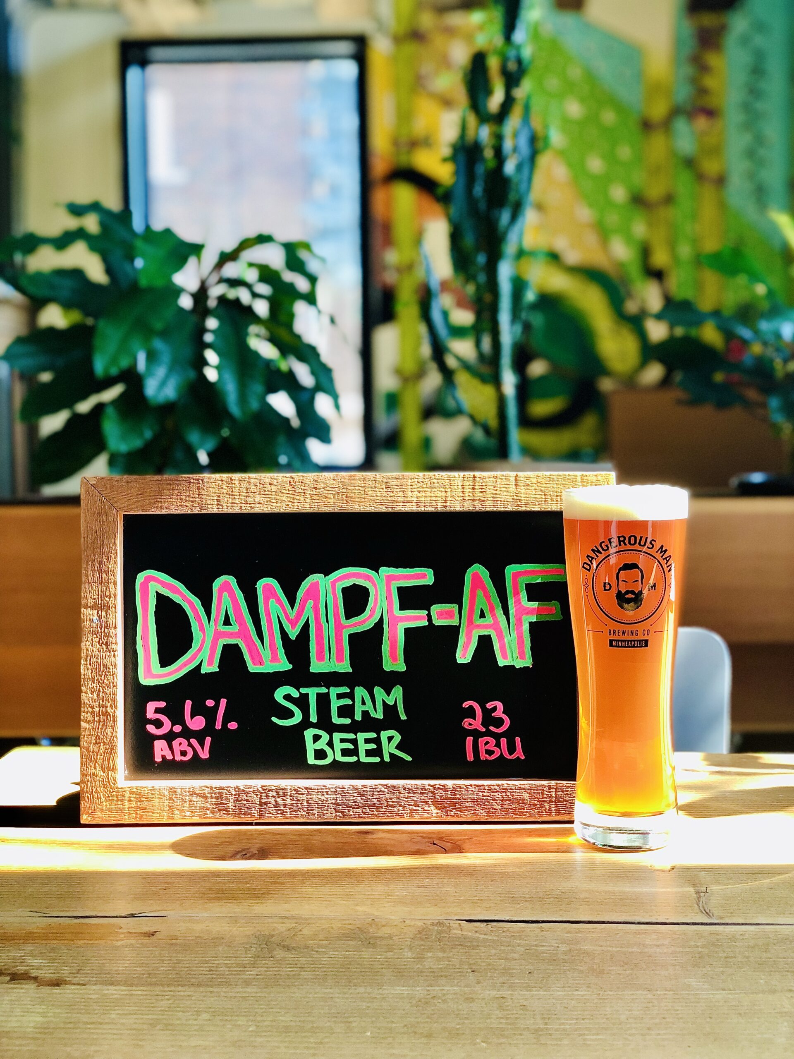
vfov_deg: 36.8
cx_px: 397
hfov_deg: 28.0
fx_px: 1590
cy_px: 530
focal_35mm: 52
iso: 50
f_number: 2.4
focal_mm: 6
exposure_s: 1/60
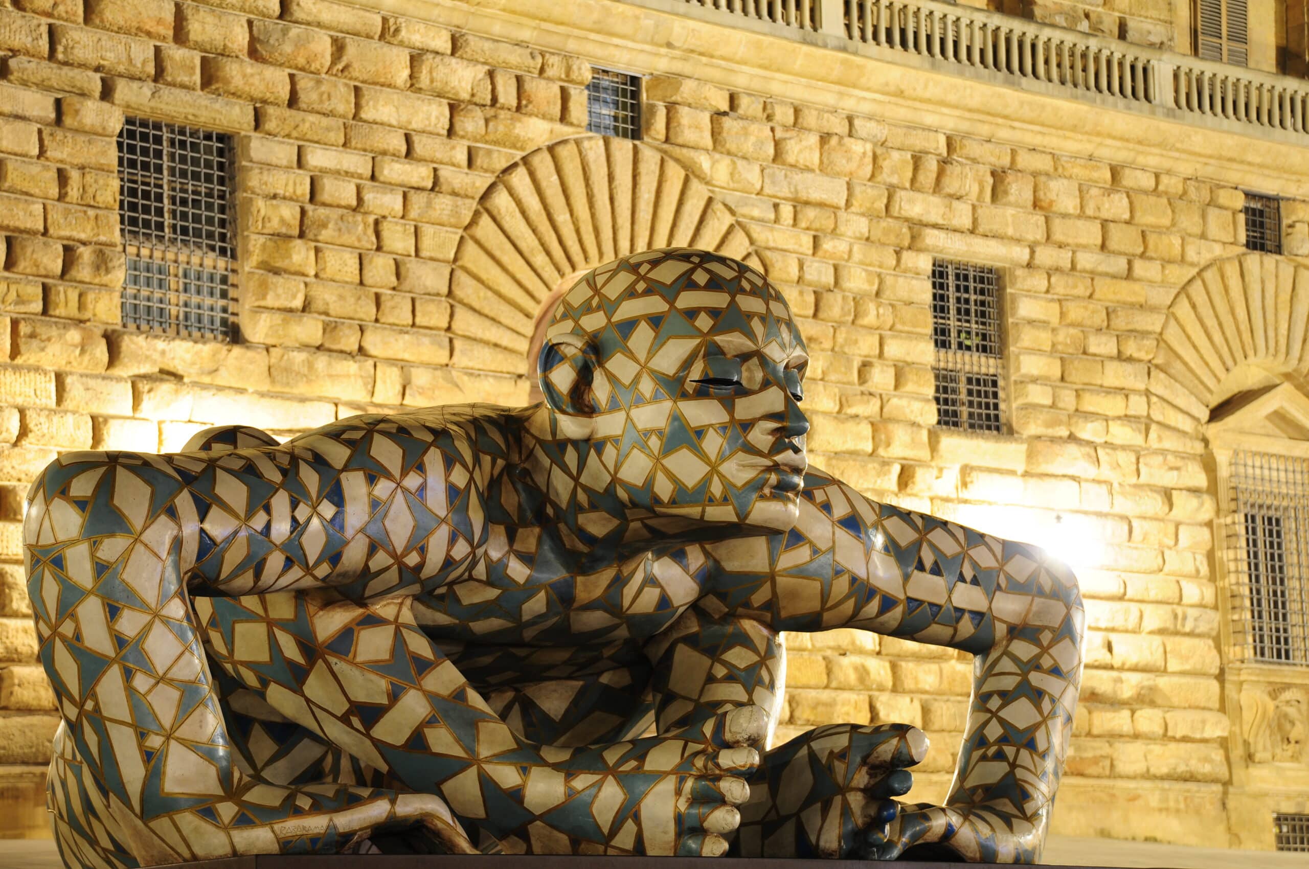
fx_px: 3159
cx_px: 654
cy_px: 434
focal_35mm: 87
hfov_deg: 23.4
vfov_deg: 15.7
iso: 200
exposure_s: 6
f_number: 5
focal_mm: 58
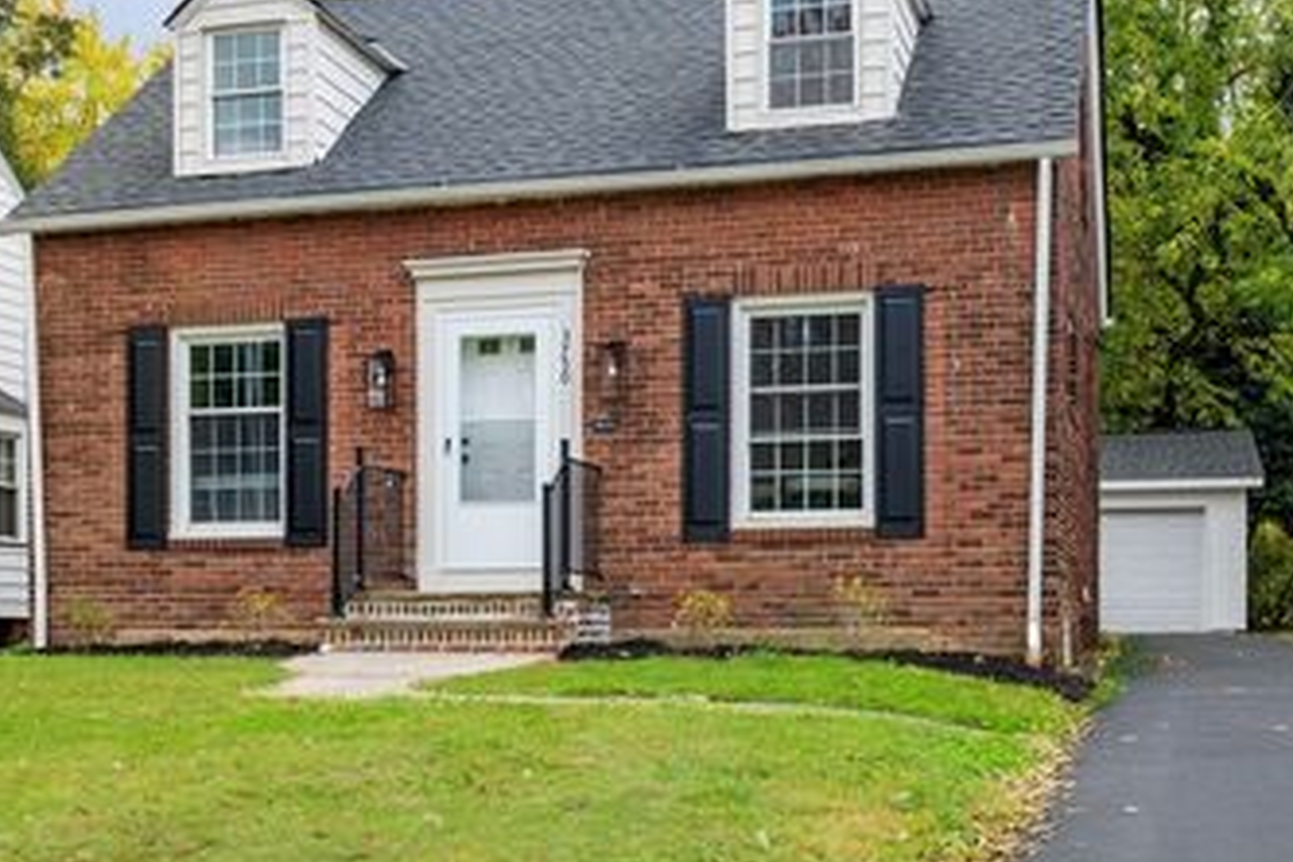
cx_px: 648
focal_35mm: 45
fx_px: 1616
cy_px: 495
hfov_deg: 43.6
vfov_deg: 29.8
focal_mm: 30
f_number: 9
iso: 640
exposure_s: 1/160
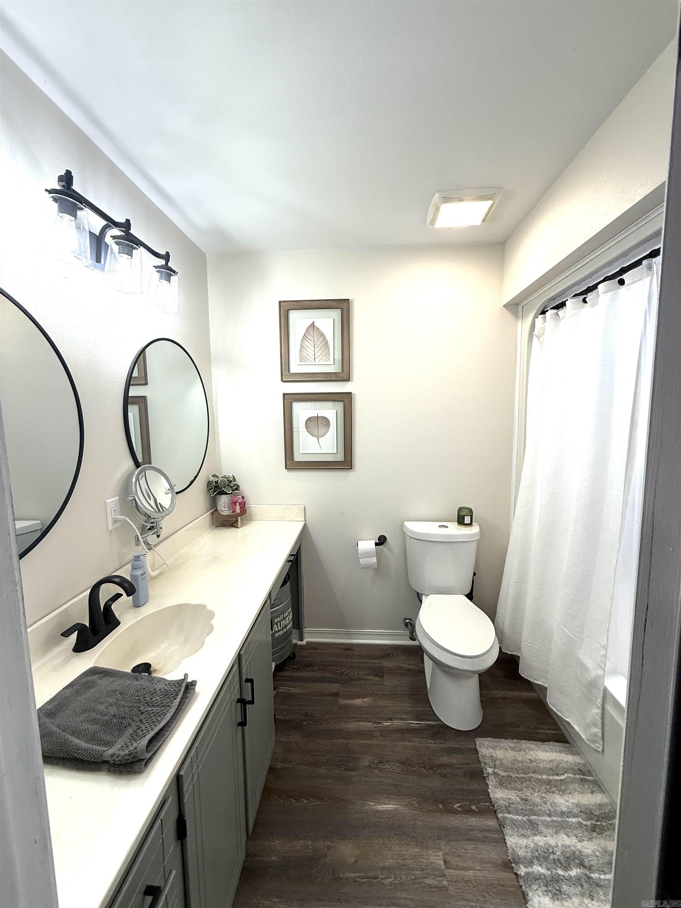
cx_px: 340
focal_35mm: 14
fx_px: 367
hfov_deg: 85.7
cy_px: 454
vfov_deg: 102.1
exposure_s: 1/120
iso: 160
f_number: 2.2
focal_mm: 2.22
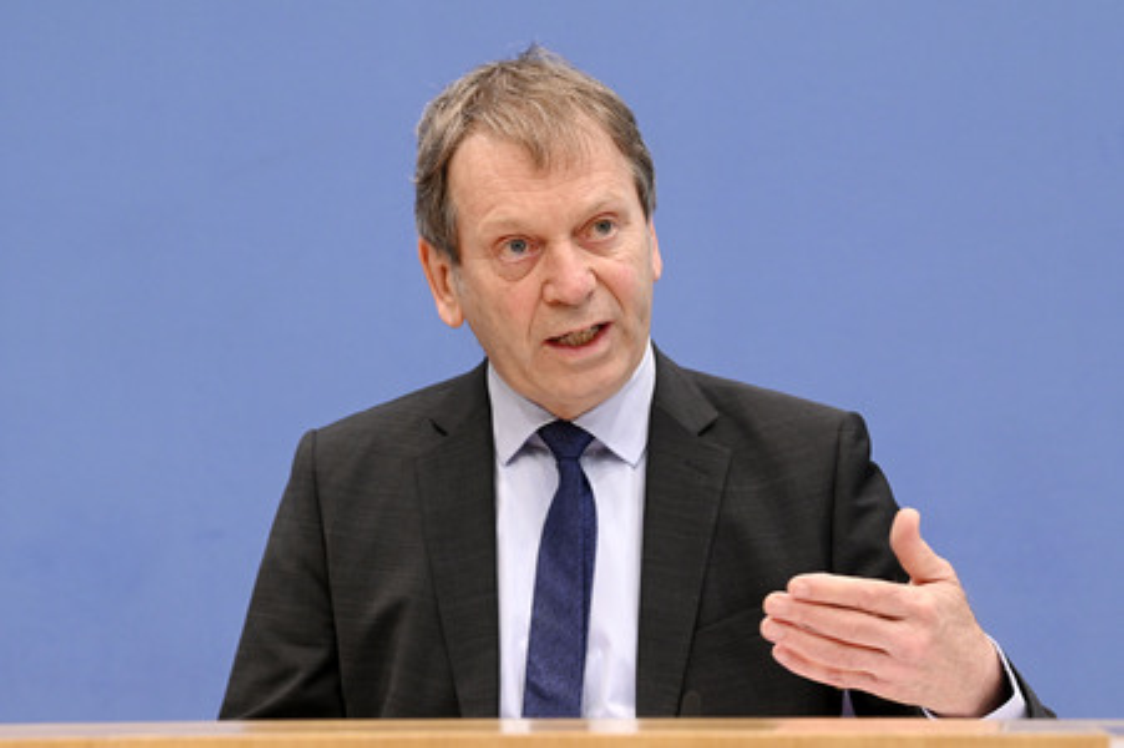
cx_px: 562
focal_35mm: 98
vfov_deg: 13.9
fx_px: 3057
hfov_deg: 20.8
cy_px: 374
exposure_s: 1/320
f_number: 6.3
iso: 3200
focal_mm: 98
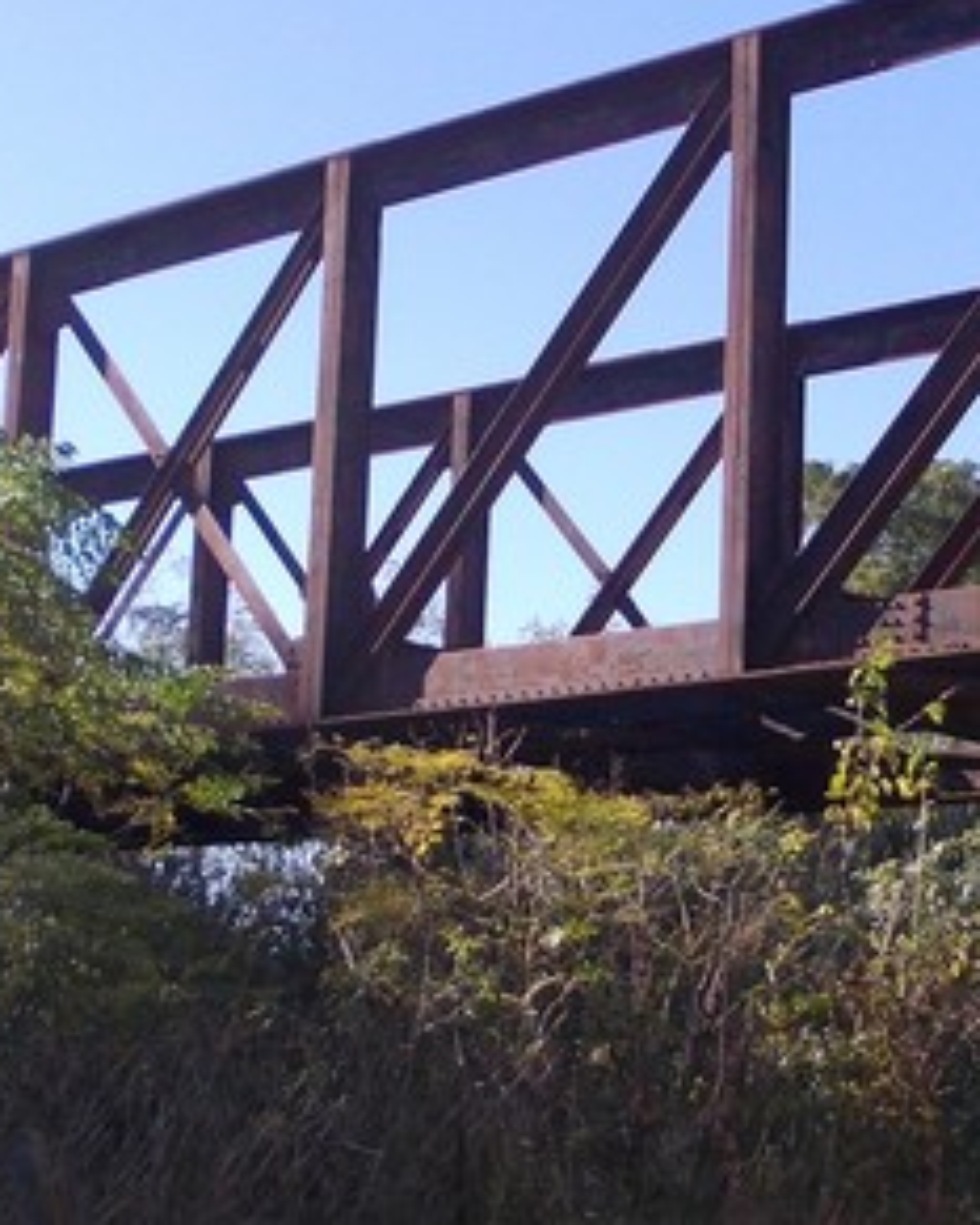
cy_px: 652
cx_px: 547
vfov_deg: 26.4
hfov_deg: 21.3
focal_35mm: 72
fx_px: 2609
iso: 80
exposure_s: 1/160
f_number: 5.4
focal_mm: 4
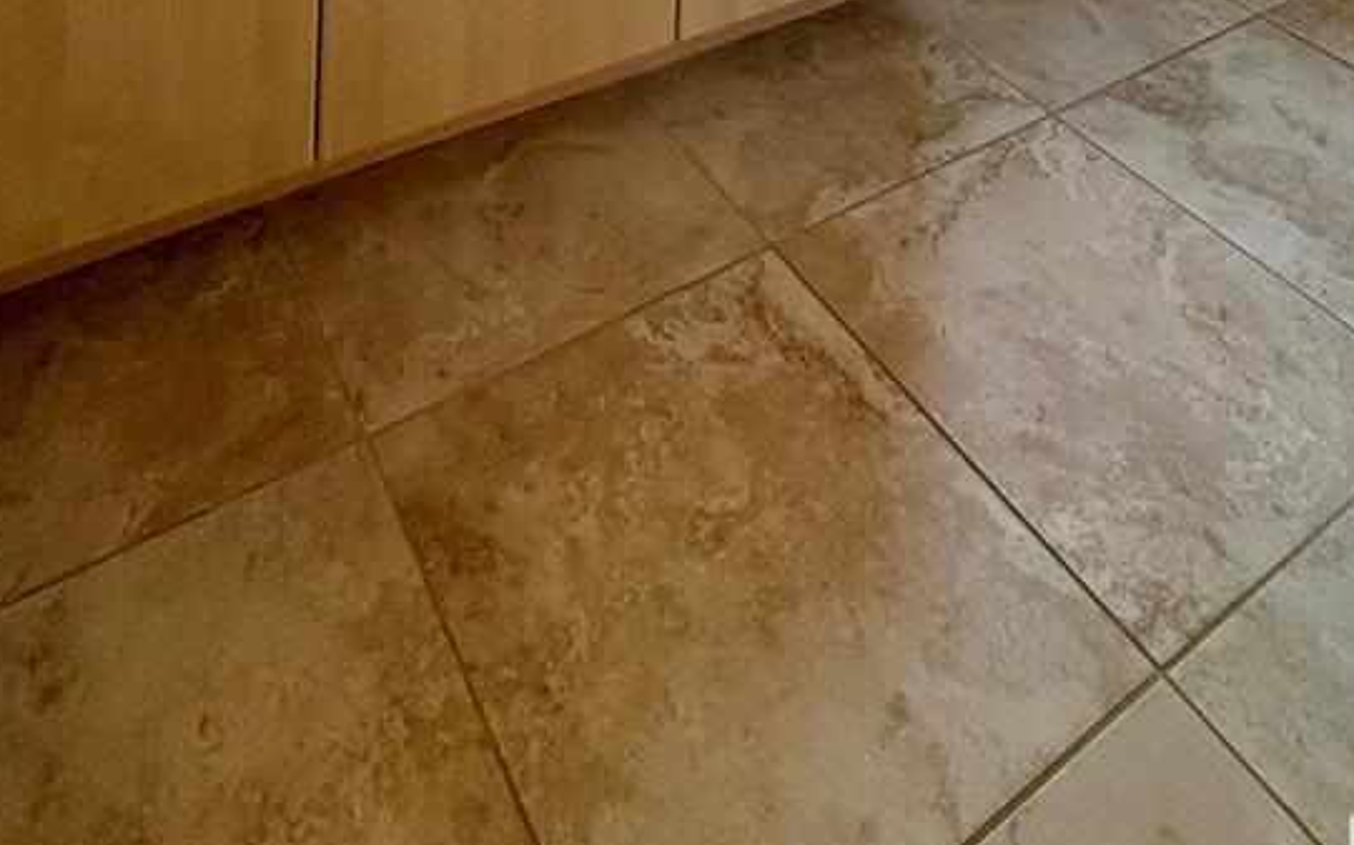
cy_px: -642
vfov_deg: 22.9
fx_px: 1217
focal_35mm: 33
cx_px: 589
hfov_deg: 58.0
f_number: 2.2
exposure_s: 1/120
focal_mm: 2.22
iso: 200
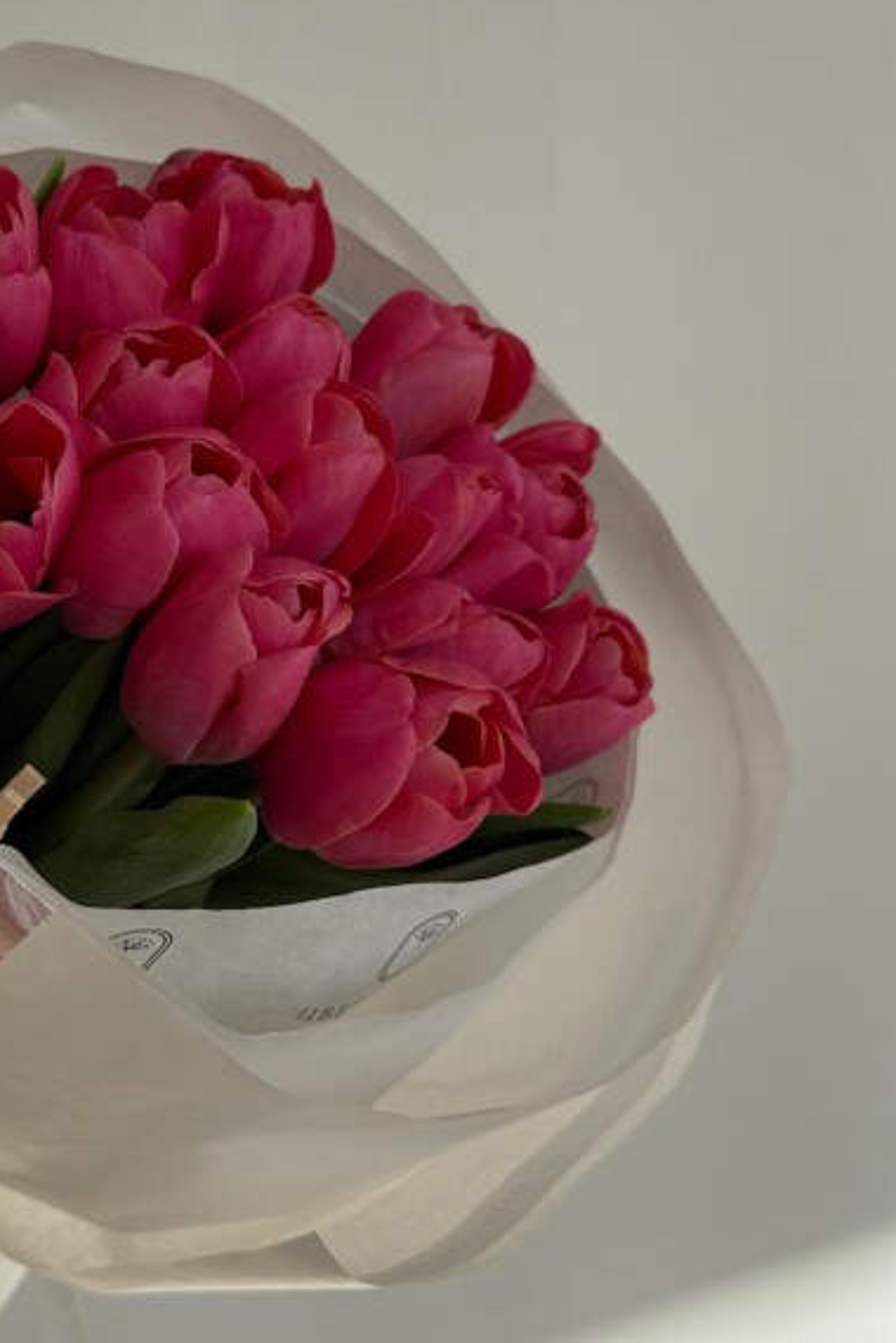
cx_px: 170
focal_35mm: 46
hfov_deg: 28.6
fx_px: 1717
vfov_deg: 42.7
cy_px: 639
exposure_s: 1/2110
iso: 80
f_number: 1.78
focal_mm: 6.76
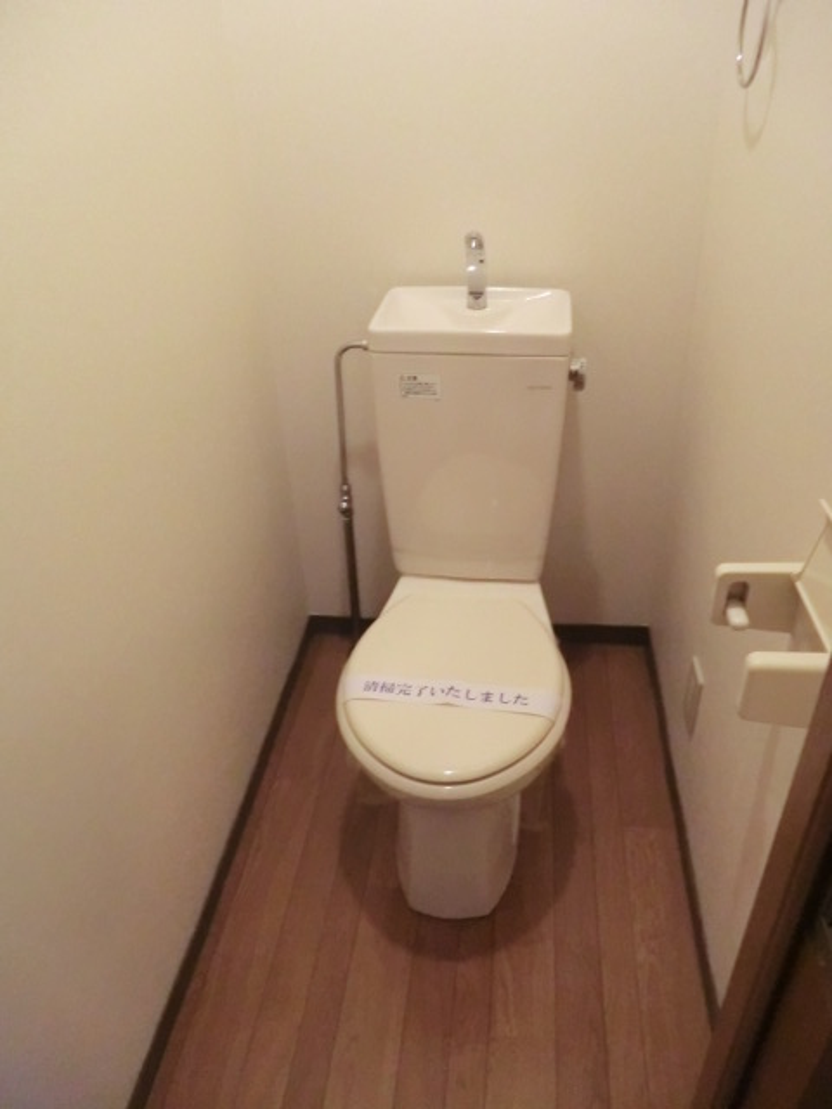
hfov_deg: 56.8
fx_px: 769
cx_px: 416
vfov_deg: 71.6
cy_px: 554
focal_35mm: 24
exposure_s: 1/50
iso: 800
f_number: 3.2
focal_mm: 4.3
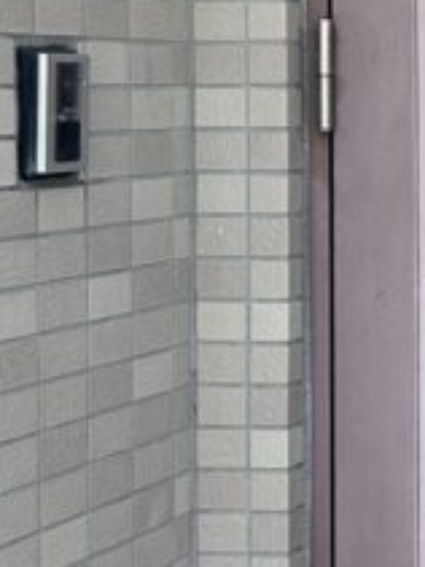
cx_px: 896
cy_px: 140
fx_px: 2065
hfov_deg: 10.6
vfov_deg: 15.6
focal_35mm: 126
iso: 50
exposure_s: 1/572
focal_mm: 5.7
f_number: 1.5
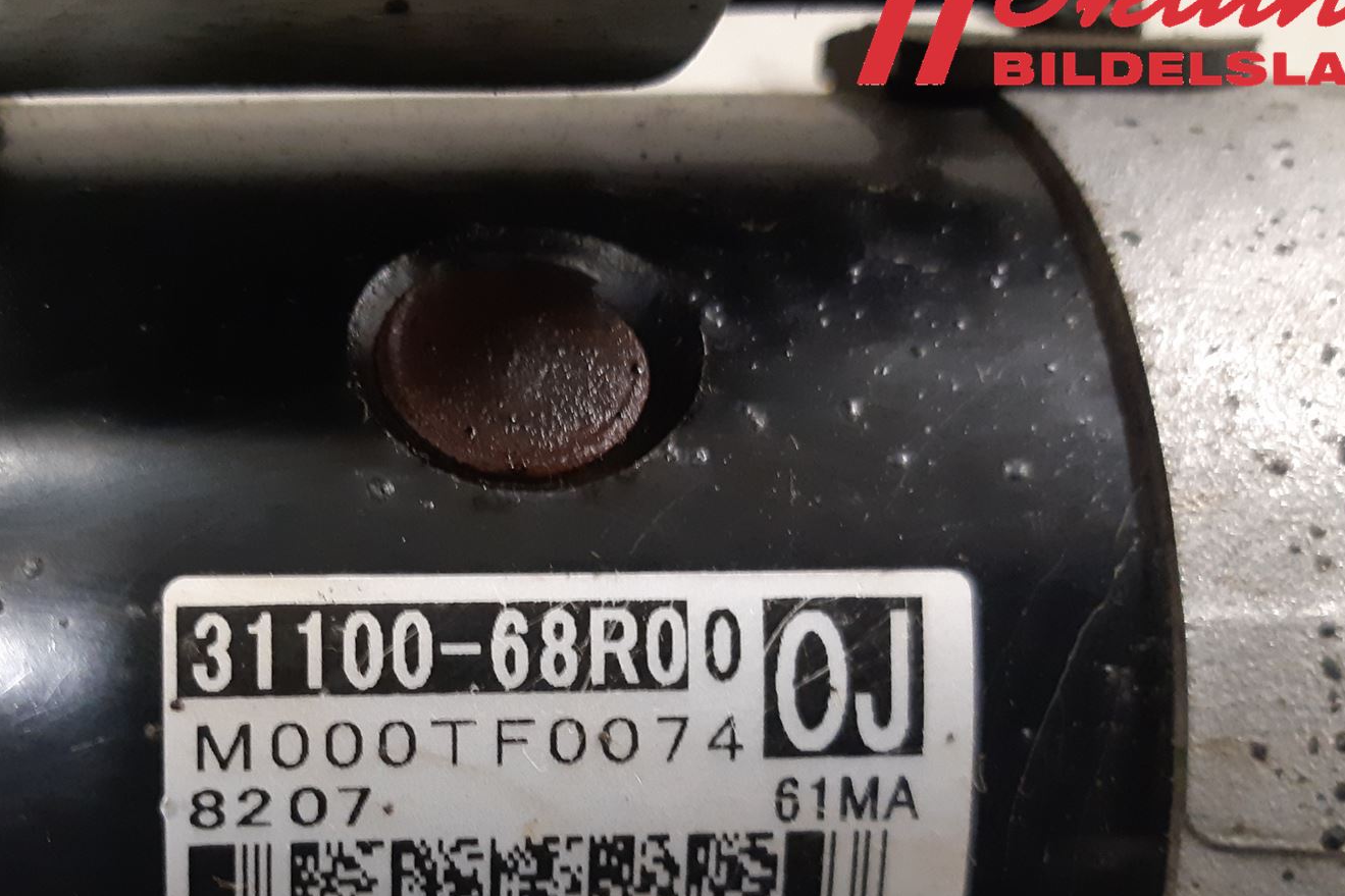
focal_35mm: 42
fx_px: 1569
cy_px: 695
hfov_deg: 45.6
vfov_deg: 31.2
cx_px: 438
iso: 250
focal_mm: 3.93
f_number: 1.7
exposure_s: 1/25
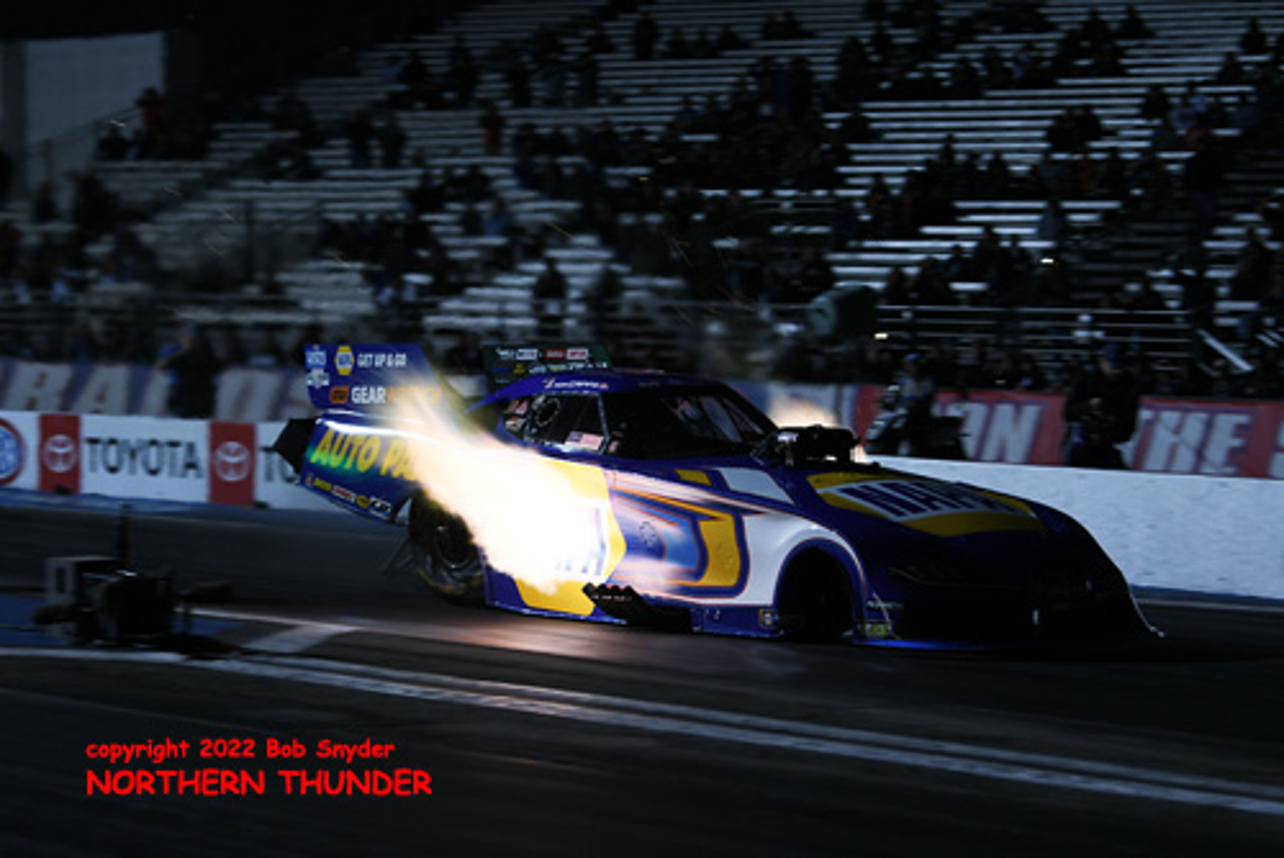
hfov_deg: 19.4
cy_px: 429
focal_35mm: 105
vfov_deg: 13.1
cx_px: 642
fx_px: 3747
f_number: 2.8
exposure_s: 1/500
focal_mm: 70
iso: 800
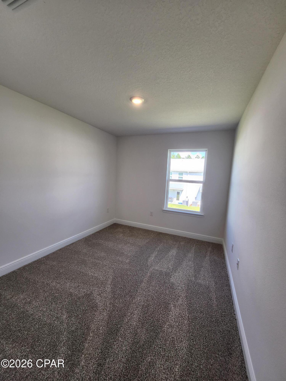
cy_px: 190
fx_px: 143
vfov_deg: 106.2
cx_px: 143
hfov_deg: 89.9
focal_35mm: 13
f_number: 2.2
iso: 40
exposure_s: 1/60
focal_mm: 1.74
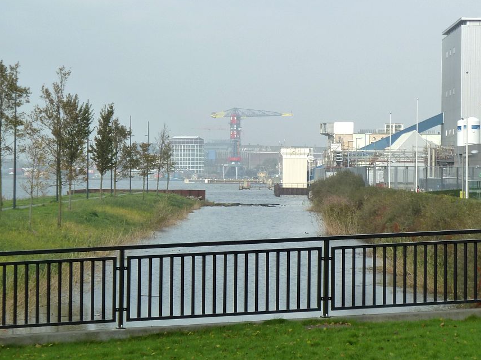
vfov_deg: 10.4
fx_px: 1971
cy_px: 150
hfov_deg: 13.9
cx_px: 266
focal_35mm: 142
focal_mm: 19.5
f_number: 4.4
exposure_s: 1/320
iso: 125
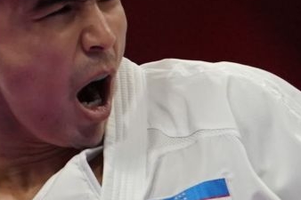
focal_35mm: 2236
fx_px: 18685
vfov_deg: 0.6
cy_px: 150
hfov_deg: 0.9
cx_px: 136
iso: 2000
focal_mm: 280
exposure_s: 1/1000
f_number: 4
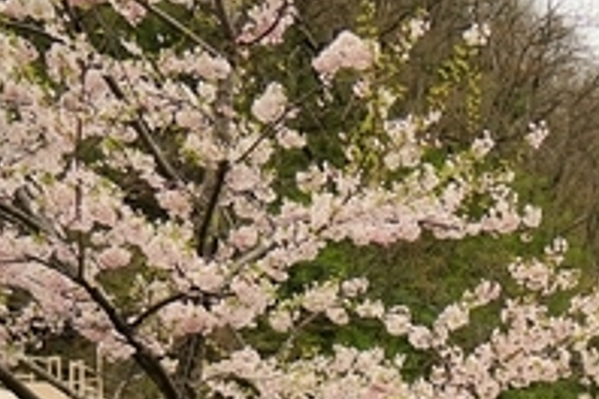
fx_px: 1614
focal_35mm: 97
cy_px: 738
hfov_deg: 18.3
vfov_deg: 12.7
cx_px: 935
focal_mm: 24
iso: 200
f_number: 4
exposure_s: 1/1000
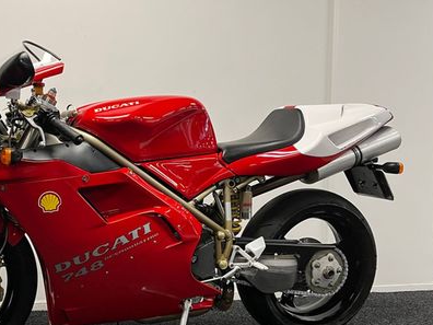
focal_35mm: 42
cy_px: 193
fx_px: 525
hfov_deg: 43.6
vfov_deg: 34.3
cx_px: 117
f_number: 1.6
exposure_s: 1/50
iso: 80
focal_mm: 5.1
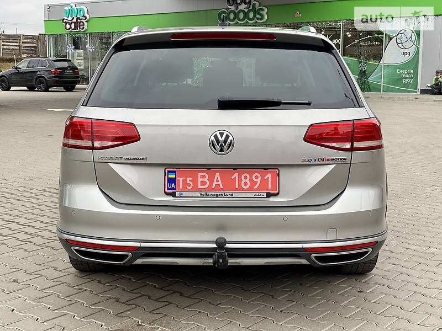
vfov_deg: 28.0
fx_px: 664
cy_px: 166
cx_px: 221
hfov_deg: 36.8
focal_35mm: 52
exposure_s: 1/122
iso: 32
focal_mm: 6
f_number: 2
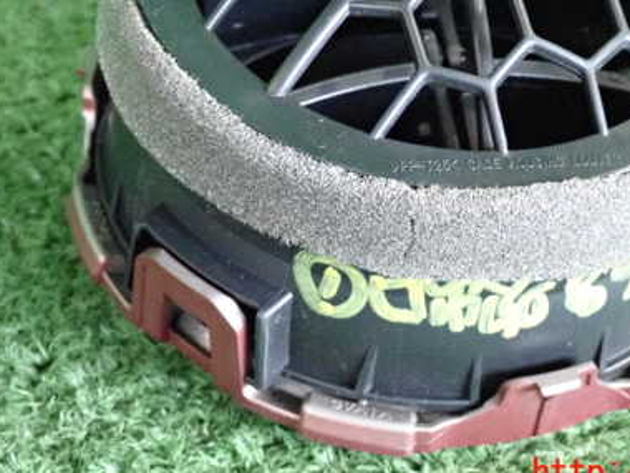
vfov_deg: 13.2
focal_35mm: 112
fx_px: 2038
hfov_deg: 17.5
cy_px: 121
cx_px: 410
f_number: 3.9
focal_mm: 12.73
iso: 3200
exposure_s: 1/125
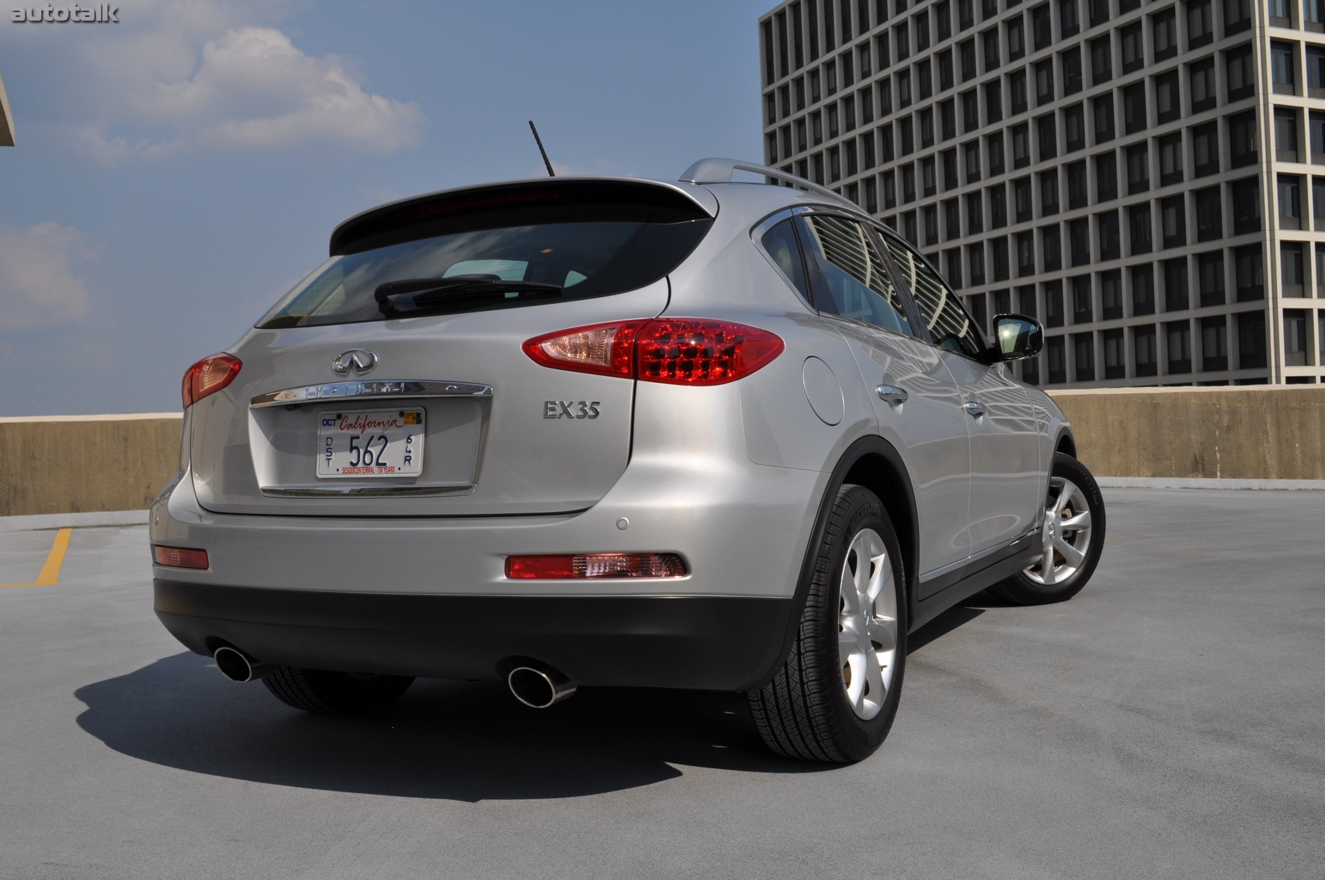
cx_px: 662
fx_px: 1324
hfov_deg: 53.2
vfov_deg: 36.8
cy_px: 440
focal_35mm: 36
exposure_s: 1/500
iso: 200
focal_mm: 24
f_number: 11
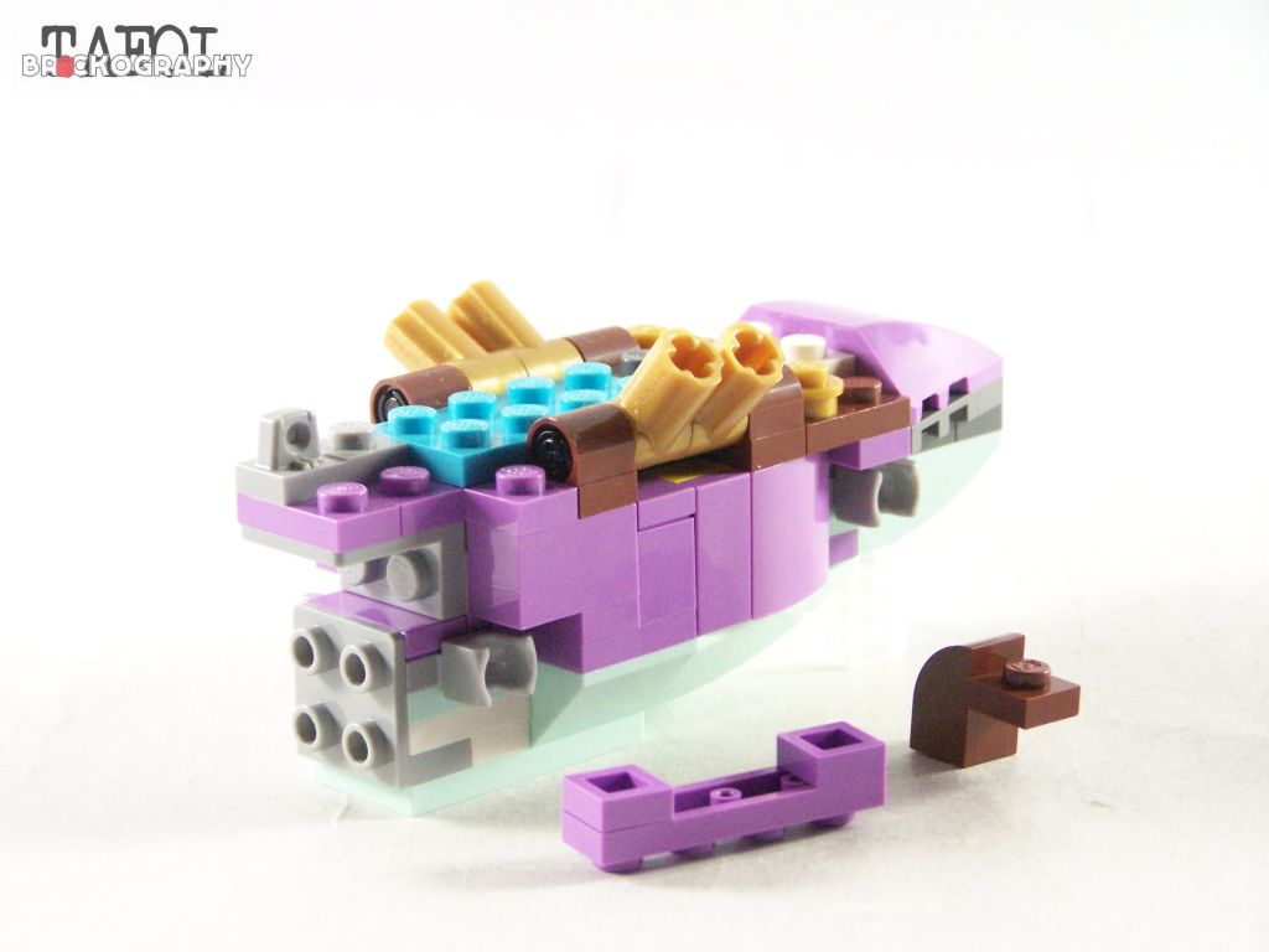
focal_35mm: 105
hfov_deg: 18.7
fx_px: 3849
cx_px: 634
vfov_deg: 14.1
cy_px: 476
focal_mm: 17.5
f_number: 3.2
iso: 400
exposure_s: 1/60
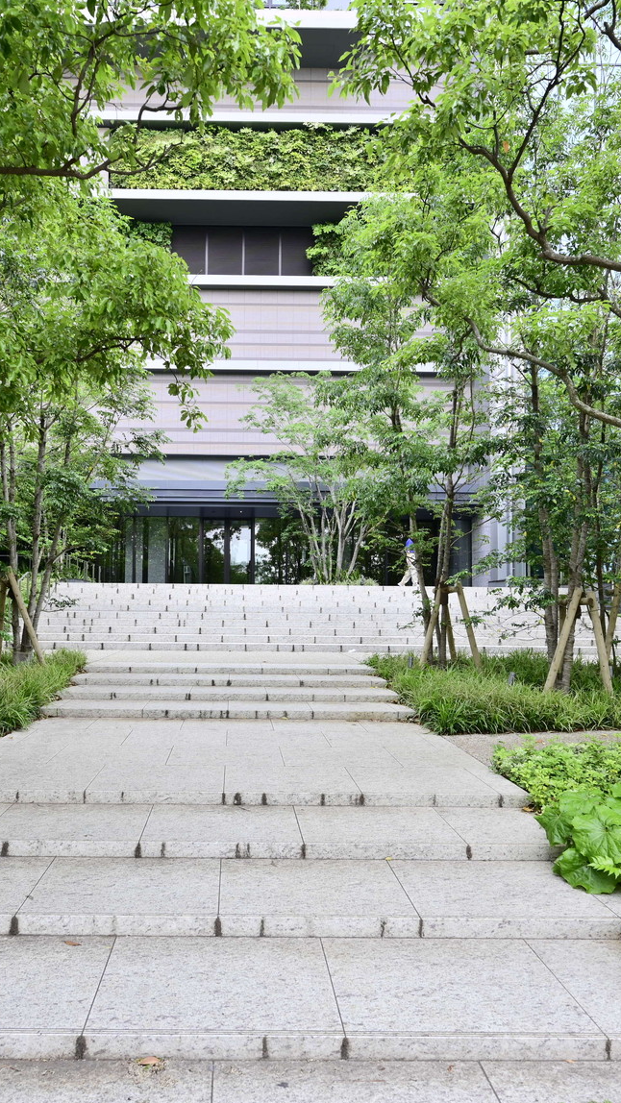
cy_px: 572
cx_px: 236
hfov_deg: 49.1
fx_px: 673
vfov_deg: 78.7
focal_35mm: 23
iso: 64
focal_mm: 14
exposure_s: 1/100
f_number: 4.5
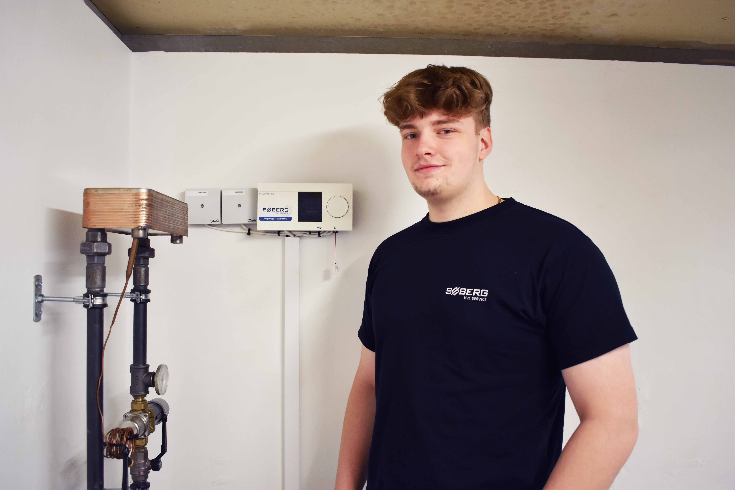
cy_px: 245
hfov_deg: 59.5
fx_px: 643
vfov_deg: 41.7
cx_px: 368
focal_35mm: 32
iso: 720
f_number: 4
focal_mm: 21
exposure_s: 1/60
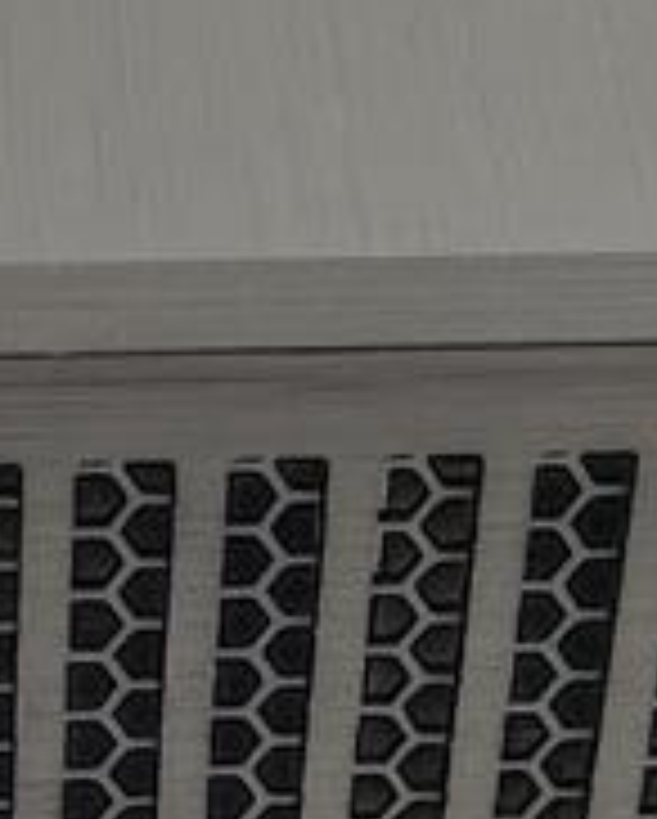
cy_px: 502
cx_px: 9
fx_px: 4683
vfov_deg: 10.0
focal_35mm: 193
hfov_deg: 8.0
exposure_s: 1/33
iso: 308
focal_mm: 6.78
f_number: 1.85
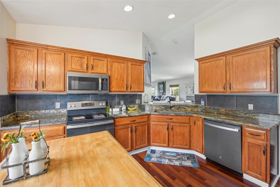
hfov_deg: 104.3
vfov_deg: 81.2
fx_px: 109
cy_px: 94
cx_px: 140
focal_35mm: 14
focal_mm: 14
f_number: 8
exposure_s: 1/5
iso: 400
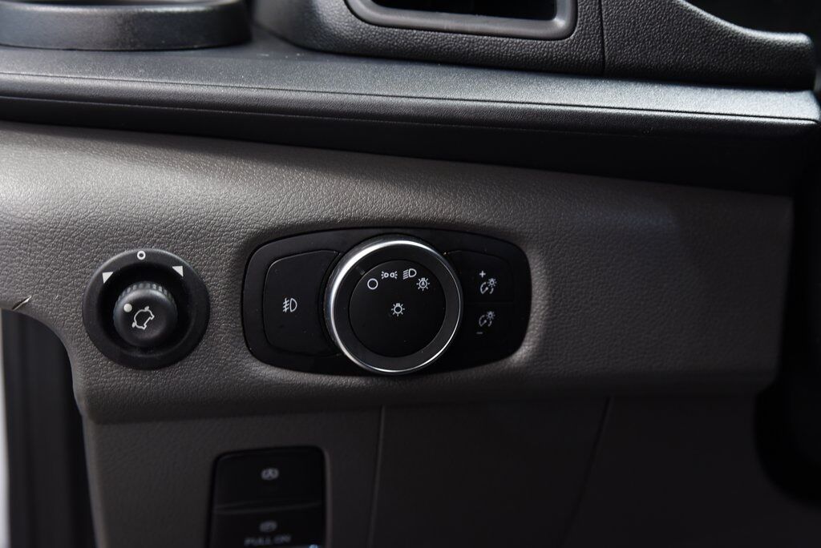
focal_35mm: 52
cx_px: 410
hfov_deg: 38.2
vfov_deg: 26.0
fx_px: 1187
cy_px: 274
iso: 1250
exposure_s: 1/15
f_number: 4.5
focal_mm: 52
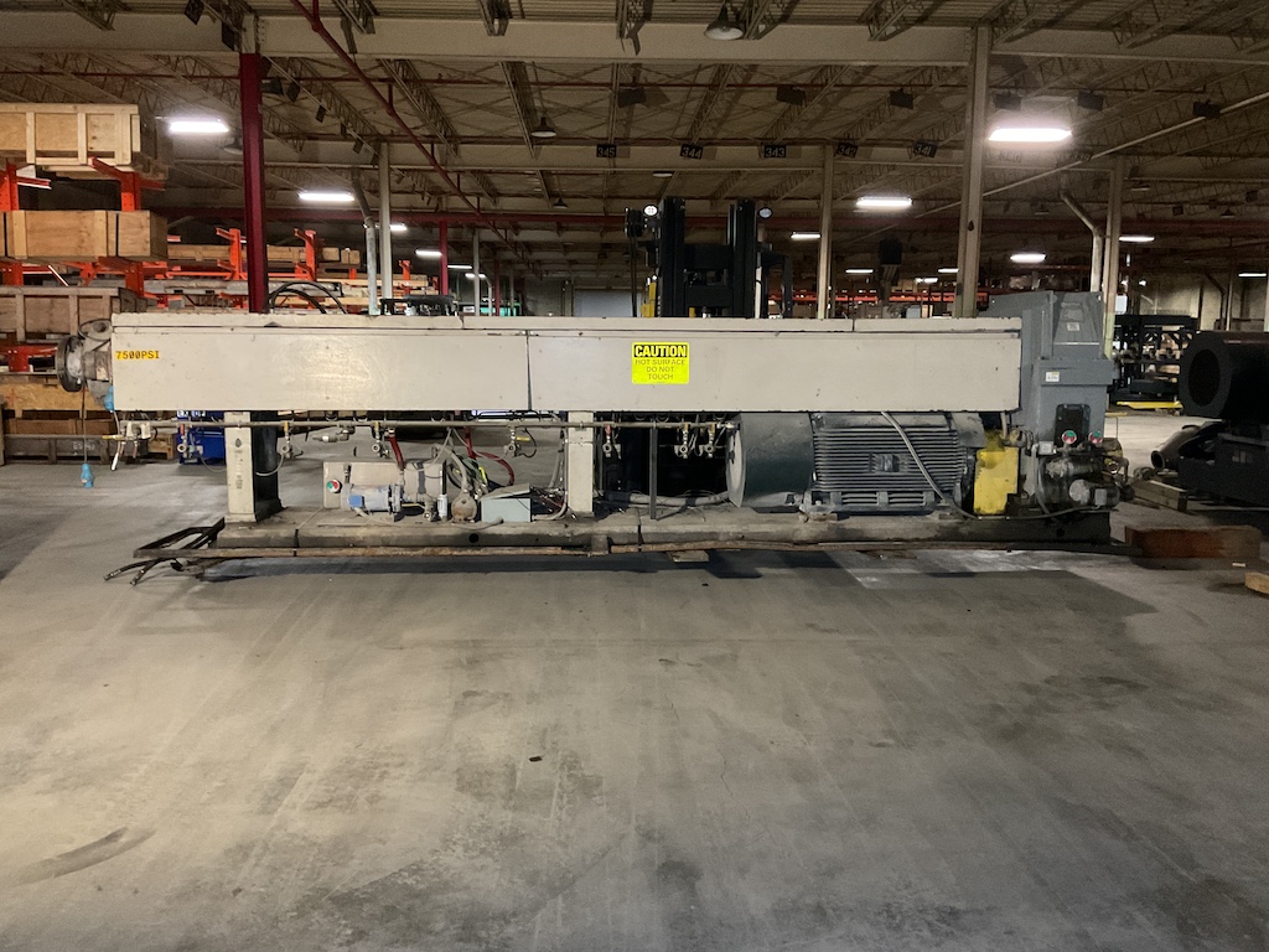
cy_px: 476
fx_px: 1063
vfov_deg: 48.2
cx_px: 634
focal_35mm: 29
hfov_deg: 61.7
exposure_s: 1/30
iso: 500
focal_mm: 3
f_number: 1.8
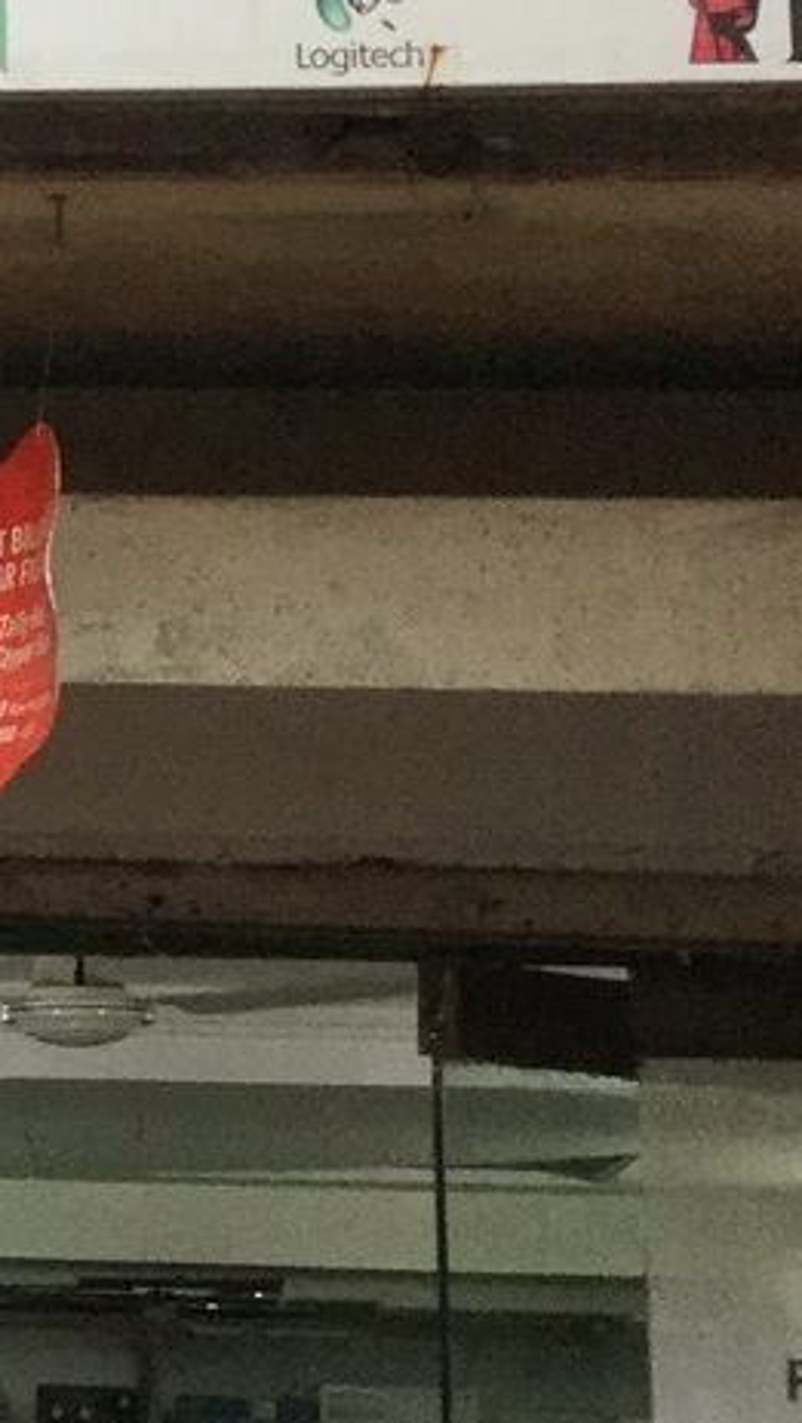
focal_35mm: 126
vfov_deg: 17.0
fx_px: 4756
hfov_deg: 9.1
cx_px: -713
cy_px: 486
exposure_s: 1/33
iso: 40
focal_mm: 3.3
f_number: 2.4
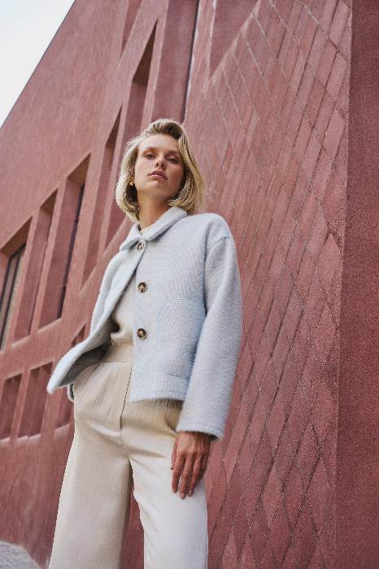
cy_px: 284
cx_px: 190
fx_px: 585
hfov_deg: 35.9
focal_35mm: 37
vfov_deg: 51.9
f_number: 5
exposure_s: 1/320
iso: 200
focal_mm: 37
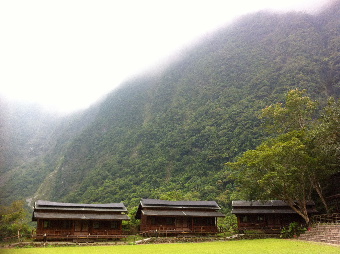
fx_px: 343
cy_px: 127
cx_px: 170
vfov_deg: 40.6
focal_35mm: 35
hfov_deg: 52.7
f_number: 2.8
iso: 100
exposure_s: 1/15
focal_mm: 3.85
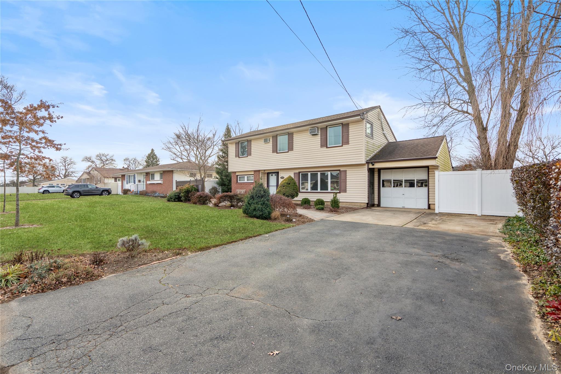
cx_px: 280
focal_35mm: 16
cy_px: 187
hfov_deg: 96.7
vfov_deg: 73.7
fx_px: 249
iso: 250
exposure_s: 1/200
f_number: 5.6
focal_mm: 16
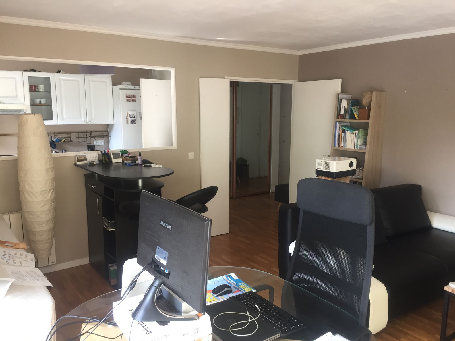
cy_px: 170
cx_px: 228
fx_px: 381
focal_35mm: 29
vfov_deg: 48.2
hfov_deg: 61.7
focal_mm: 4.15
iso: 80
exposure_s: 1/33
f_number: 2.2
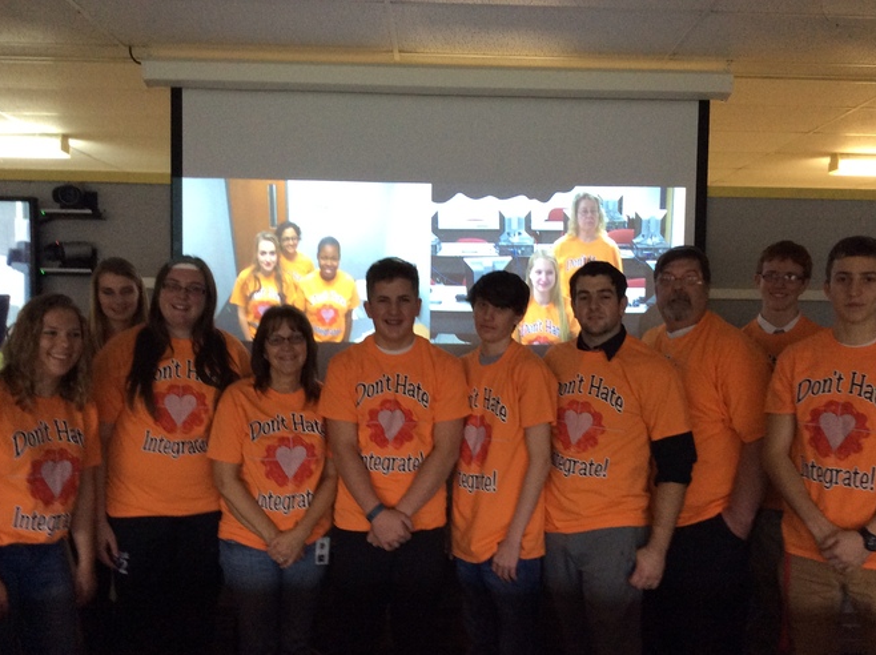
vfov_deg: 40.6
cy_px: 355
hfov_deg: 52.7
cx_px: 461
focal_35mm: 35
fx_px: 885
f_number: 2.4
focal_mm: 3.3
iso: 160
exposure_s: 1/24
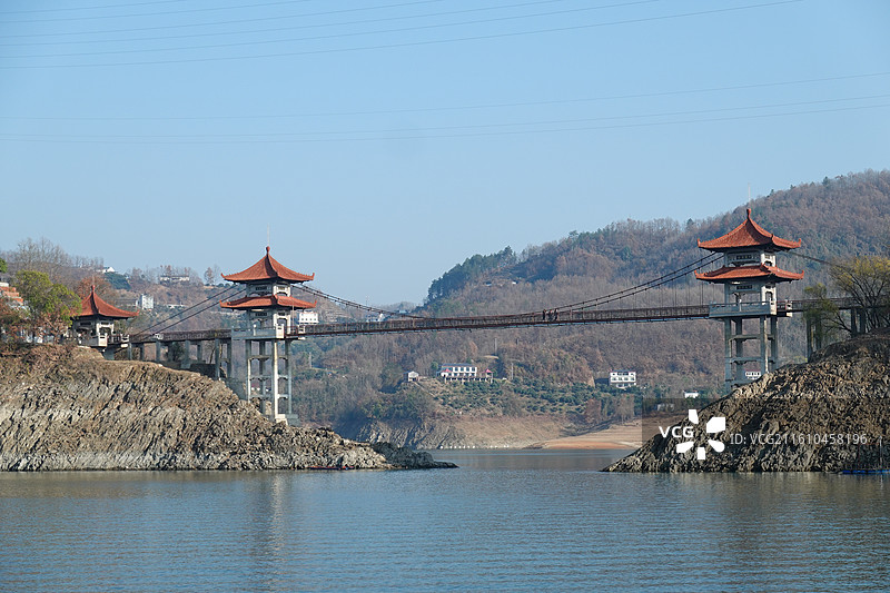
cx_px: 445
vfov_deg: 16.8
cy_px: 296
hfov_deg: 25.1
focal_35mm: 81
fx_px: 2002
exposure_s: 1/400
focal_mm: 29.67
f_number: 5.6
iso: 125
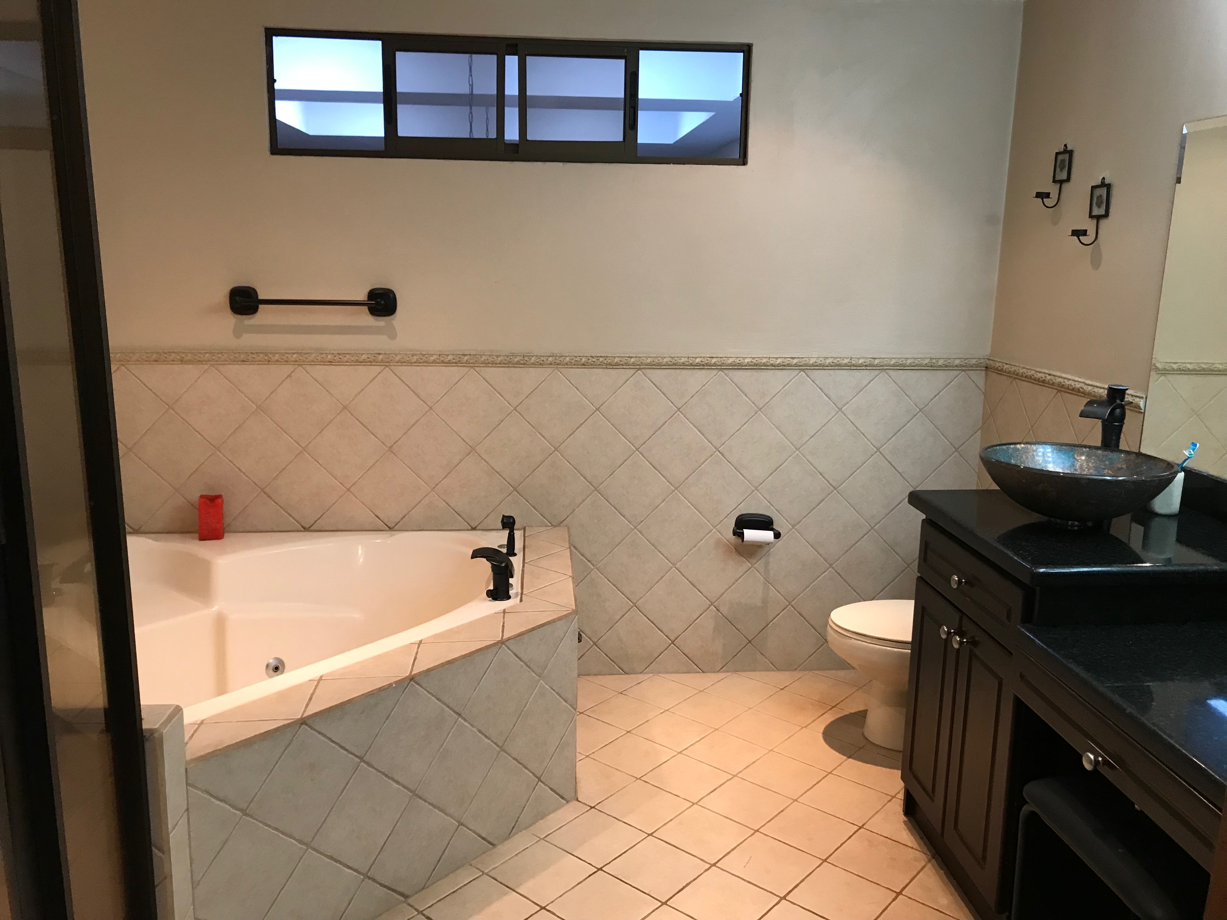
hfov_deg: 63.4
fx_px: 992
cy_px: 460
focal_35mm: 28
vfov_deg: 49.7
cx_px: 614
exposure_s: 1/15
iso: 50
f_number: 1.8
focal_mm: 3.99
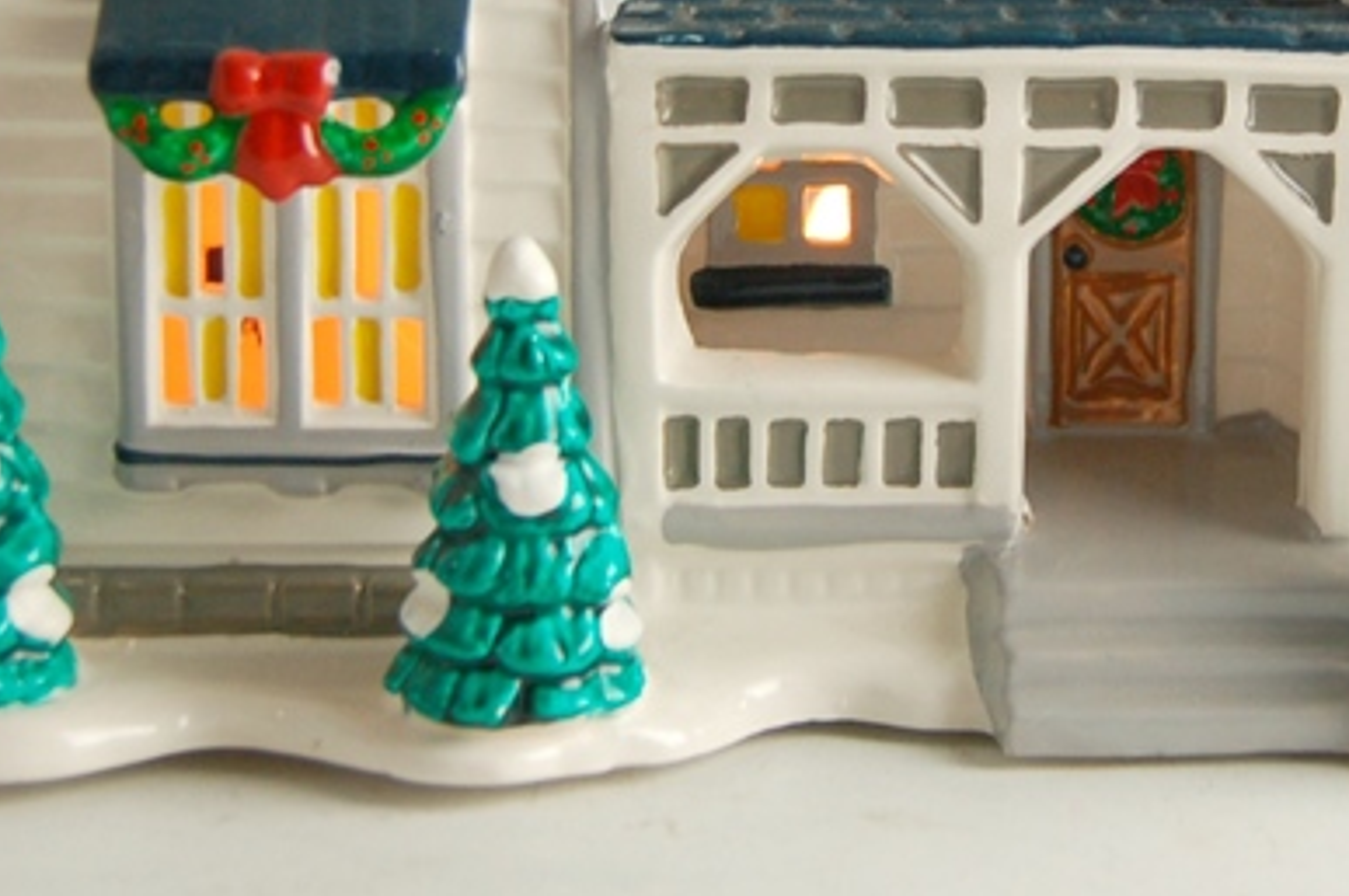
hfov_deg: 19.4
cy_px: 3
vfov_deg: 12.8
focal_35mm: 105
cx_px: 868
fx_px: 3930
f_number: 4.2
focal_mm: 30
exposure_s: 1/60
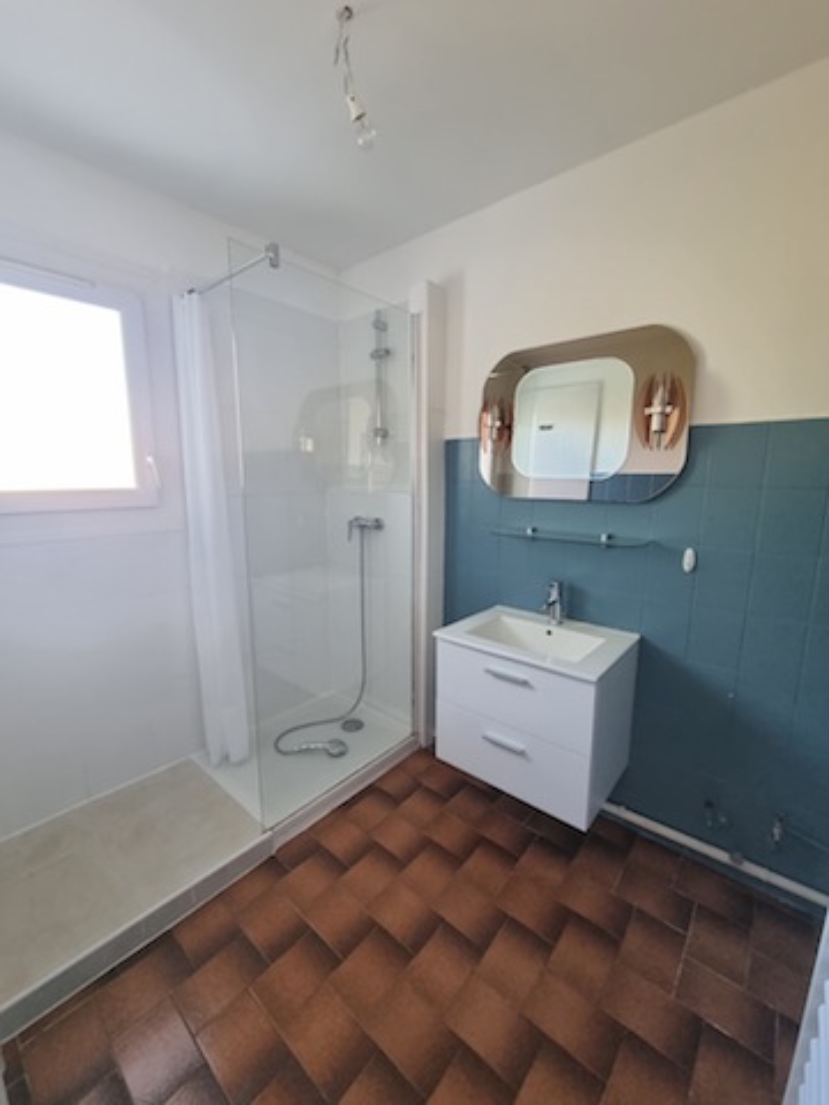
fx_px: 415
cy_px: 552
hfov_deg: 89.9
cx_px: 414
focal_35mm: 13
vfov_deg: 106.2
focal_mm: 2.2
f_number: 2.2
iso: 400
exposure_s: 1/50
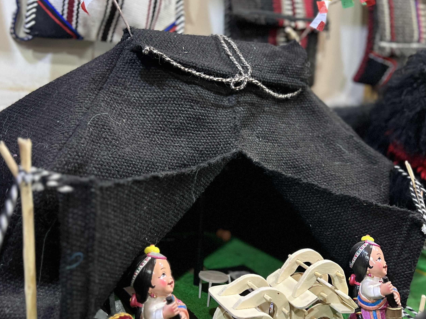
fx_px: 517
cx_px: 245
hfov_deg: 44.7
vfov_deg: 34.3
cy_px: 171
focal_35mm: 42
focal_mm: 5.7
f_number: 1.5
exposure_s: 1/41
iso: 500
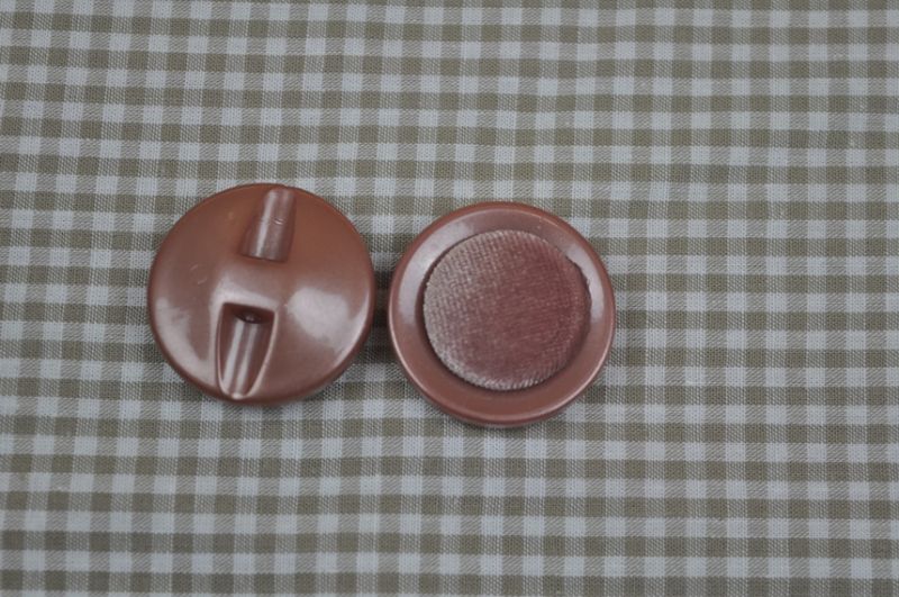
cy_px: 298
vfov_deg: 16.5
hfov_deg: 24.7
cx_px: 450
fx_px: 2057
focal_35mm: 82
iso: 320
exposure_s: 1/125
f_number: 5.6
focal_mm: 55
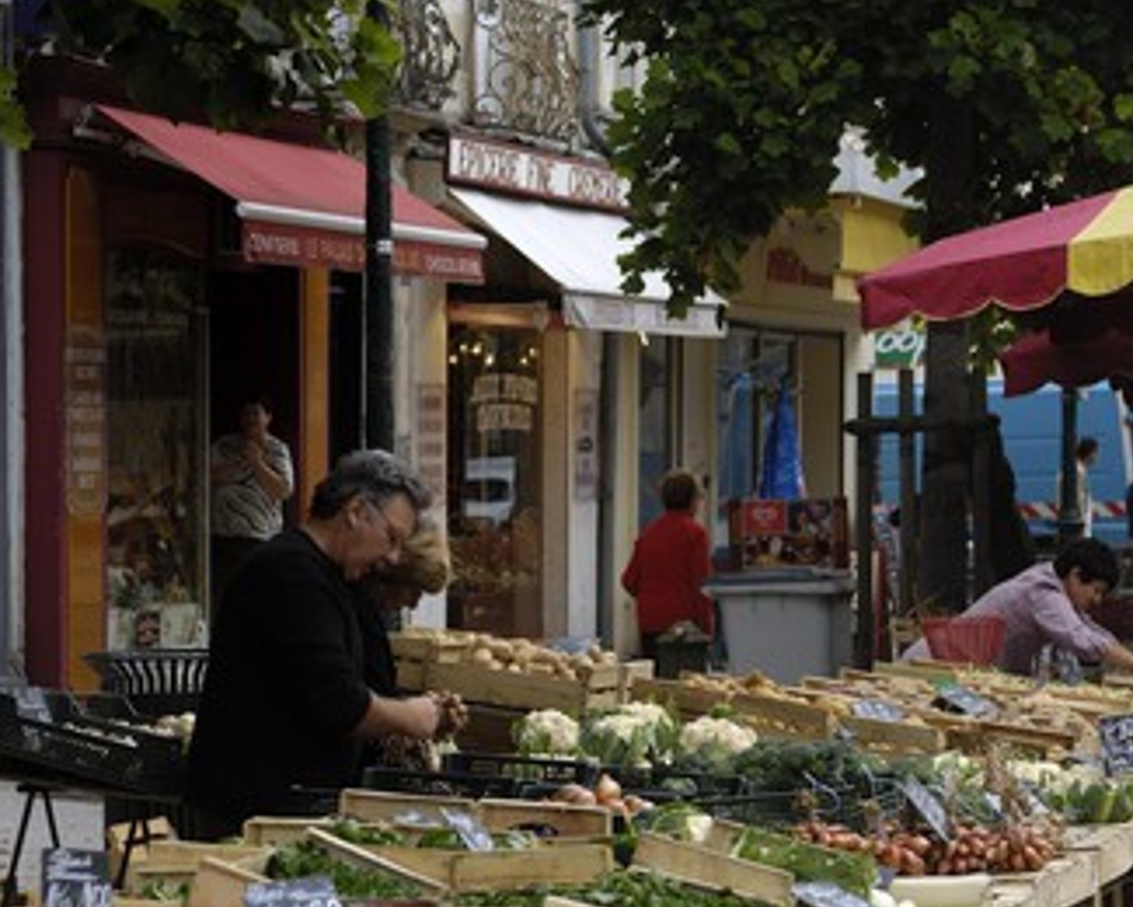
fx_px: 3789
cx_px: 709
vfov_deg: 13.6
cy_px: 471
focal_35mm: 113
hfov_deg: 17.0
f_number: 4.5
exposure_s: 1/160
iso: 100
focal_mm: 62
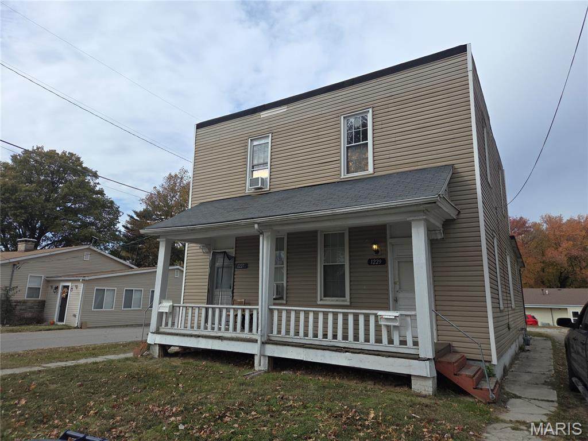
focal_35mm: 23
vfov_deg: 58.9
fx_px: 391
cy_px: 220
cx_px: 294
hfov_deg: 73.9
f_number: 1.8
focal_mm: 5.4
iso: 25
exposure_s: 1/1700
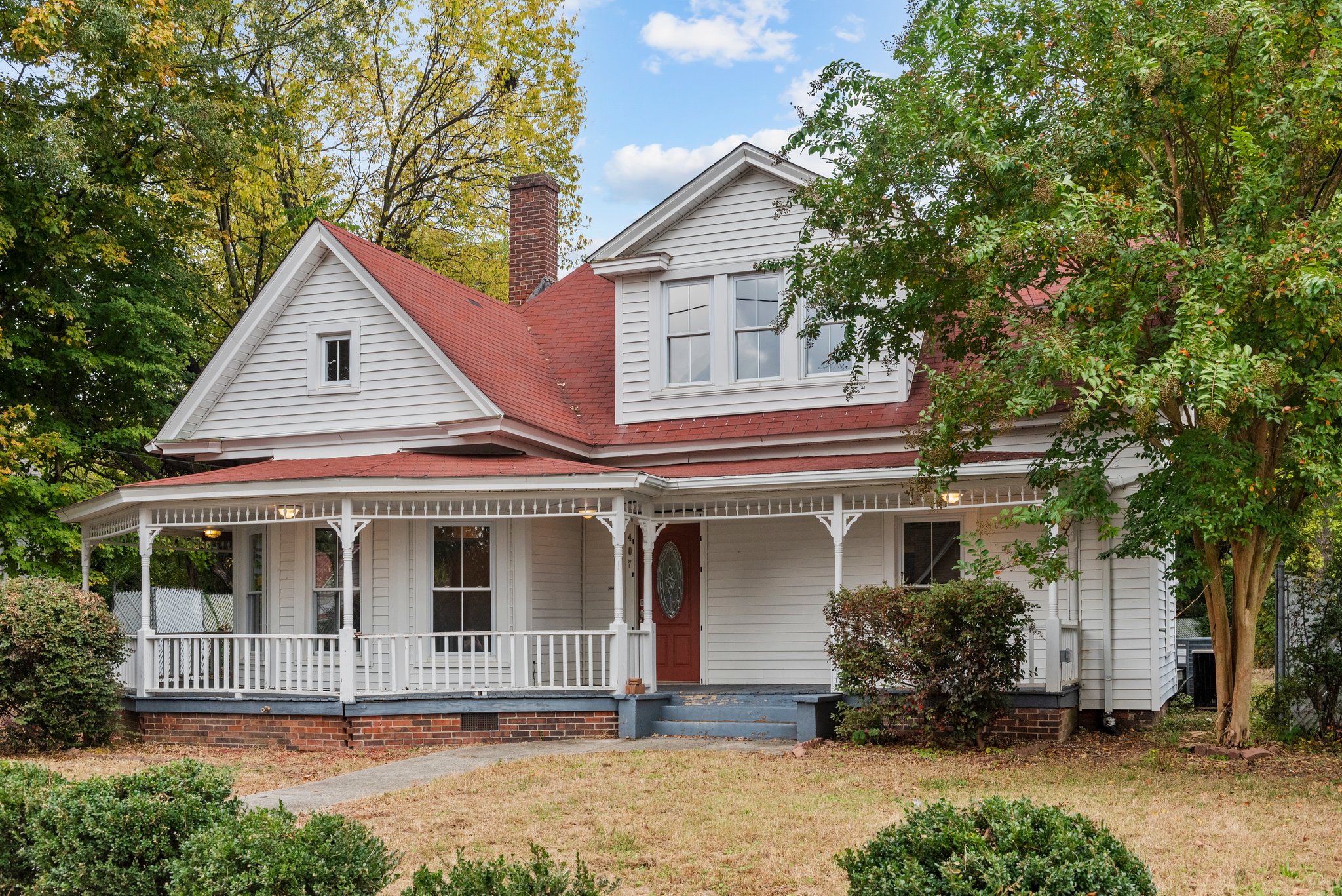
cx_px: 671
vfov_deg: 37.9
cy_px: 448
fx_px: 1305
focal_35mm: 35
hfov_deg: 54.4
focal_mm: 35
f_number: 8
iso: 800
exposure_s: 1/400
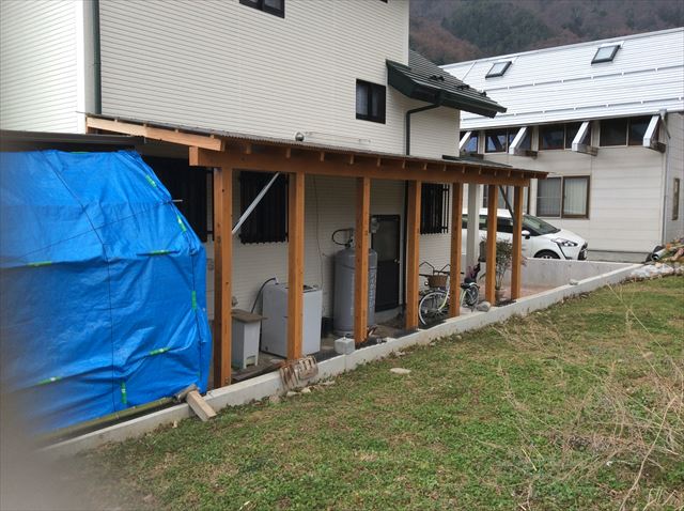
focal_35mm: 32
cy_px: 256
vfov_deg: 44.1
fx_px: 631
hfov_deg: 56.9
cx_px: 342
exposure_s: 1/743
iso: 32
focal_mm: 3.3
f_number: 2.4
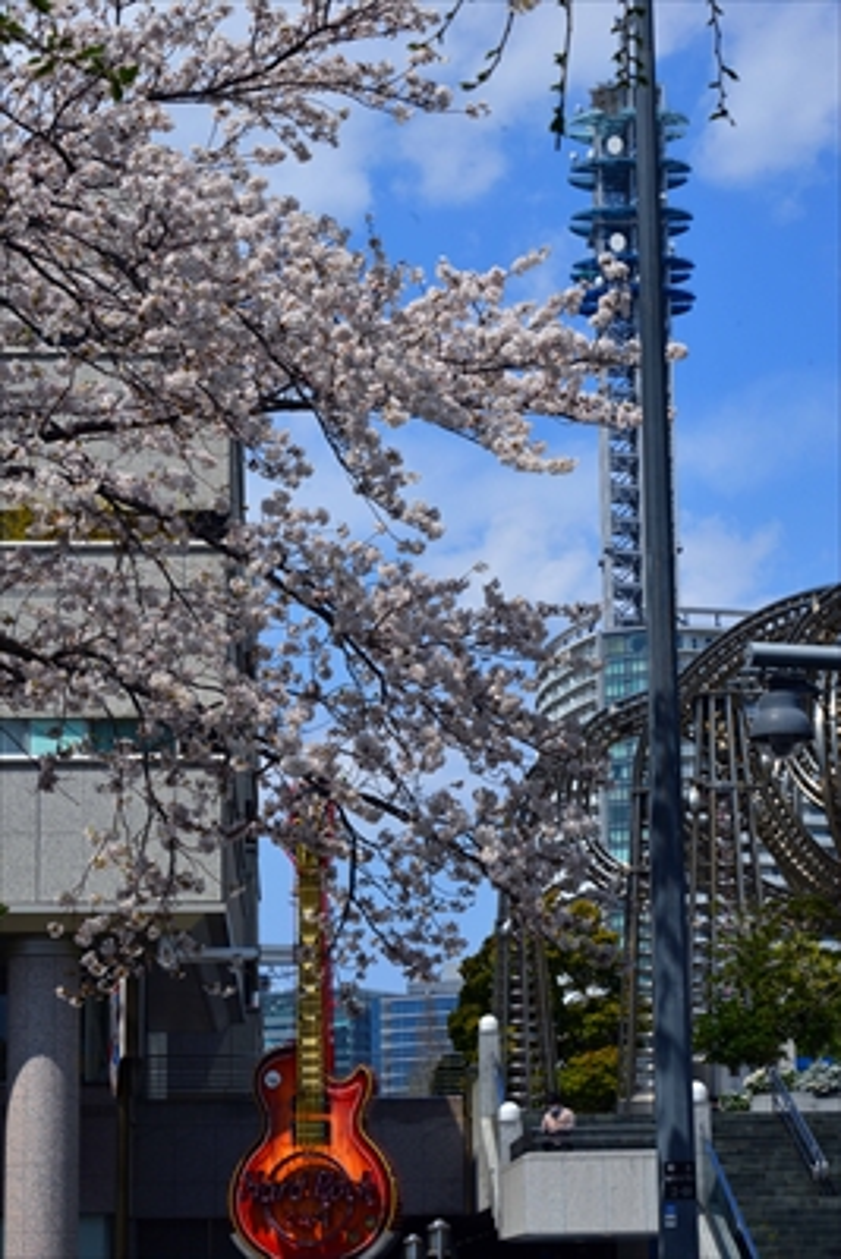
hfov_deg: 15.2
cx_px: 420
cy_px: 630
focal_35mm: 90
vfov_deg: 22.6
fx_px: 3151
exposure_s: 1/800
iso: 400
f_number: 14
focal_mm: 90
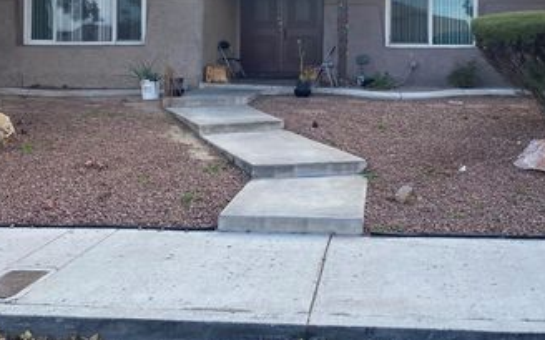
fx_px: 624
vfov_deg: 29.6
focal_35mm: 42
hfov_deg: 46.8
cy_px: 52
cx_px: 341
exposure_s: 1/1346
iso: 32
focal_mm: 4.25
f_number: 1.8
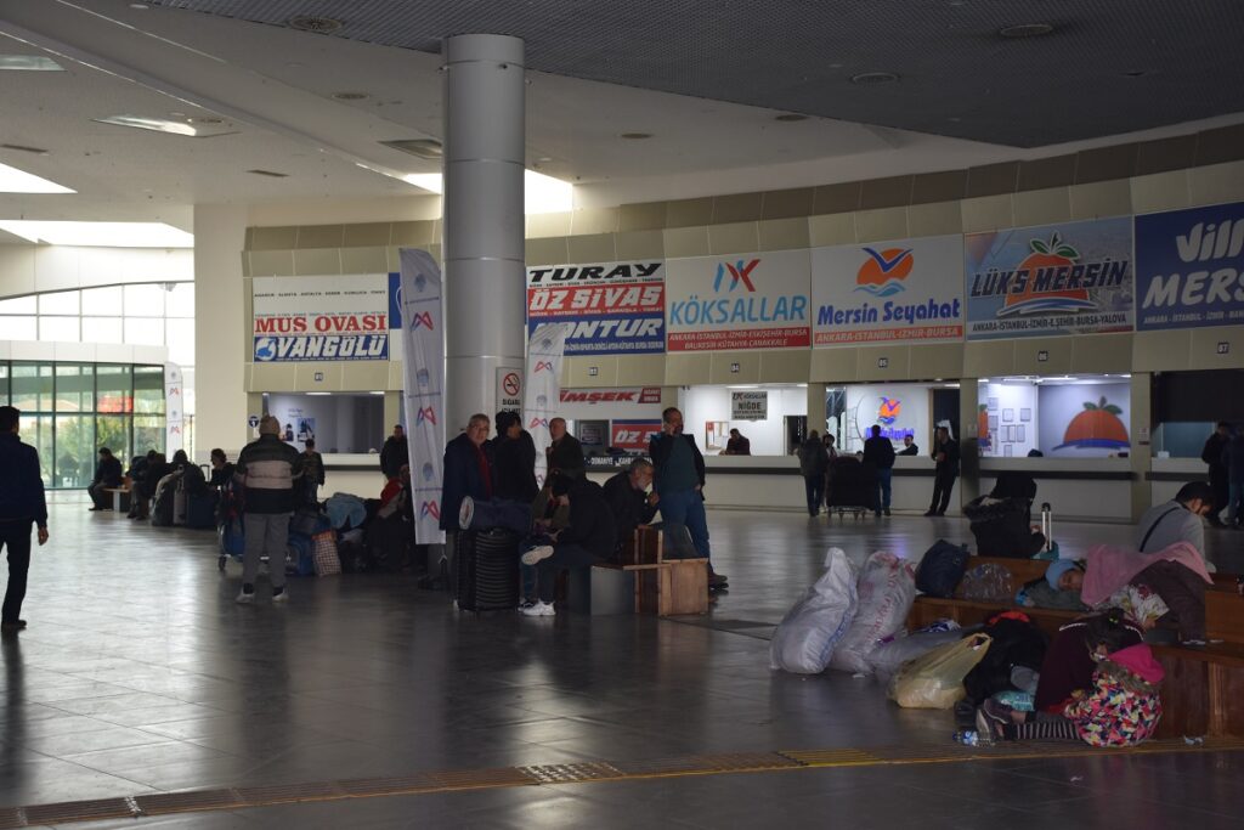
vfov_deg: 23.8
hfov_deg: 35.0
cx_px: 622
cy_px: 415
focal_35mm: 57
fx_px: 1970
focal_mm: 38
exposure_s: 1/80
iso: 400
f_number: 4.2
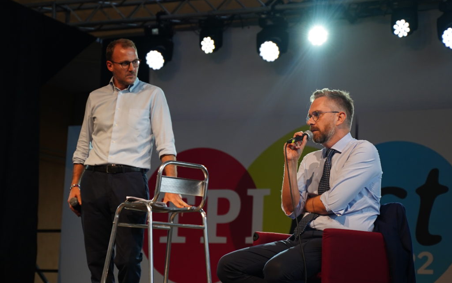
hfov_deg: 22.6
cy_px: 146
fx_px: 1133
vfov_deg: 14.2
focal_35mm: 92
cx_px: 226
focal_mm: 60
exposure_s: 1/250
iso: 800
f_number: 2.8
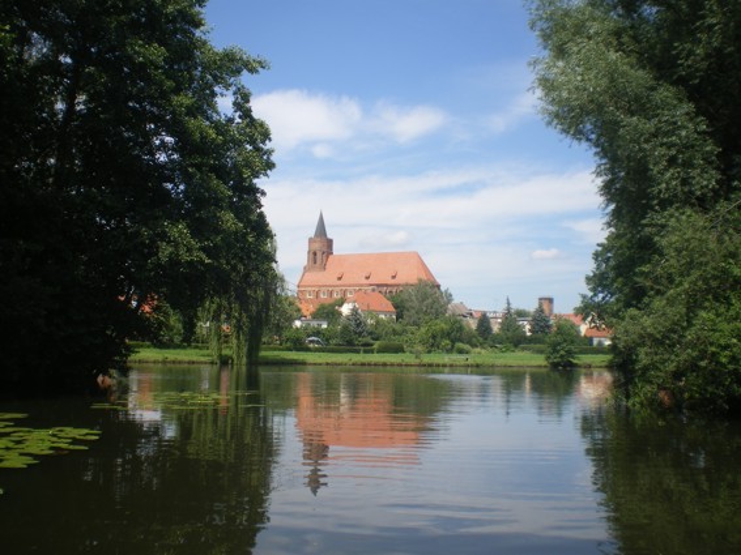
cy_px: 278
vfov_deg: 39.6
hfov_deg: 51.4
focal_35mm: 36
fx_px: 770
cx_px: 370
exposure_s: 1/400
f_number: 4.6
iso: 50
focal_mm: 6.3
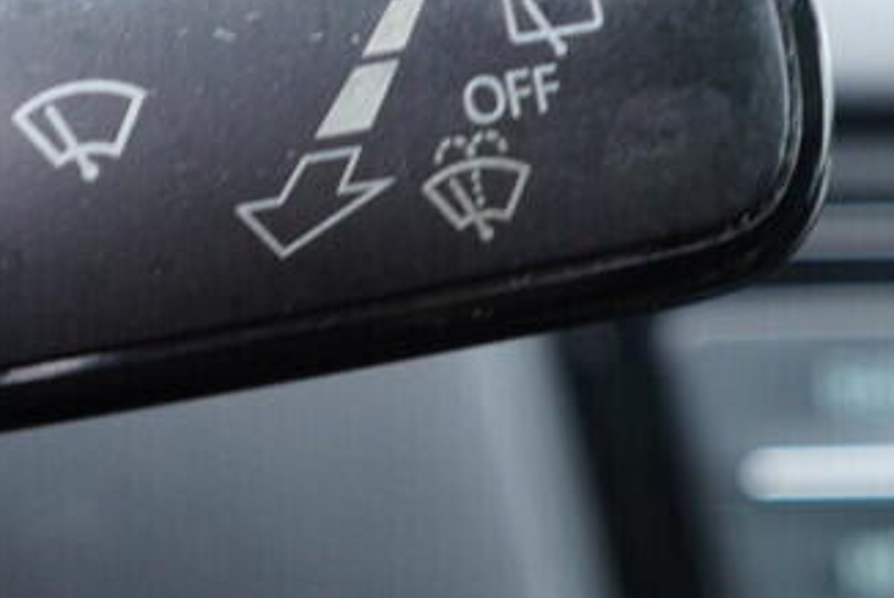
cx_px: -55
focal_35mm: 113
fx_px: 2809
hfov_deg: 17.5
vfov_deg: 12.1
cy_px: 180
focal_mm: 24
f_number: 2.8
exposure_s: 1/40
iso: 400
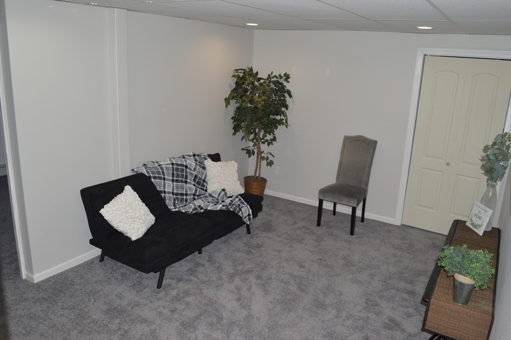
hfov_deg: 67.4
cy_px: 170
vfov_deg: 47.9
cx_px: 256
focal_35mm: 27
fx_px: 383
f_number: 8
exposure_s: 1/60
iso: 400
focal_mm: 18
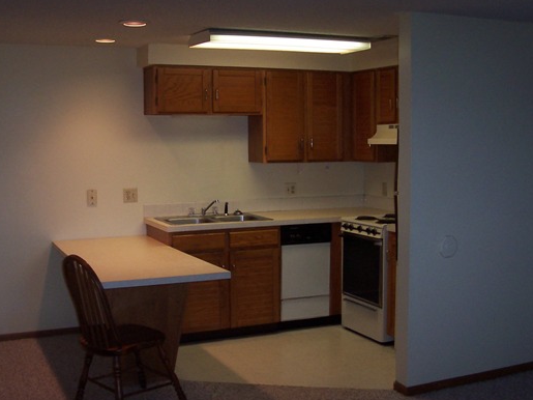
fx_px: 708
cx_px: 271
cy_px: 191
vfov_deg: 31.5
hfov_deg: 41.2
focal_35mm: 46
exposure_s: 1/60
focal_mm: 5.6
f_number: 2.8
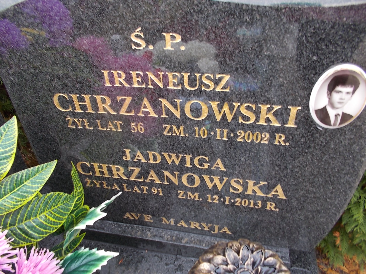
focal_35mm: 26
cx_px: 183
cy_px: 137
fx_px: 275
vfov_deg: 53.1
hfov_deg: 67.3
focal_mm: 4.6
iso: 80
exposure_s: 1/25
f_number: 3.2
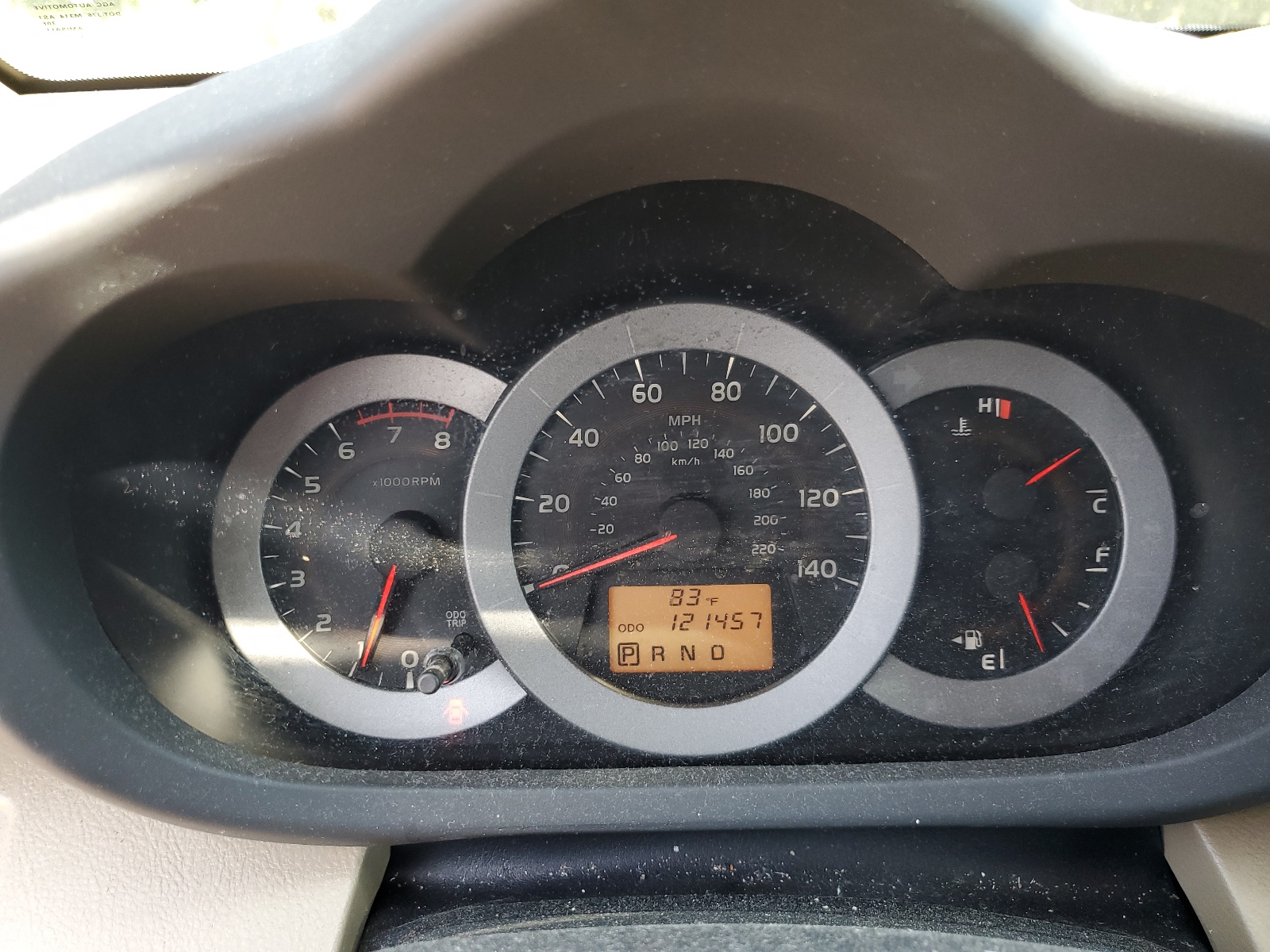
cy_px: 476
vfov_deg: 53.1
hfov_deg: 67.3
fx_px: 954
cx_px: 635
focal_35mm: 26
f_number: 1.5
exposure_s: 1/120
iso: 63
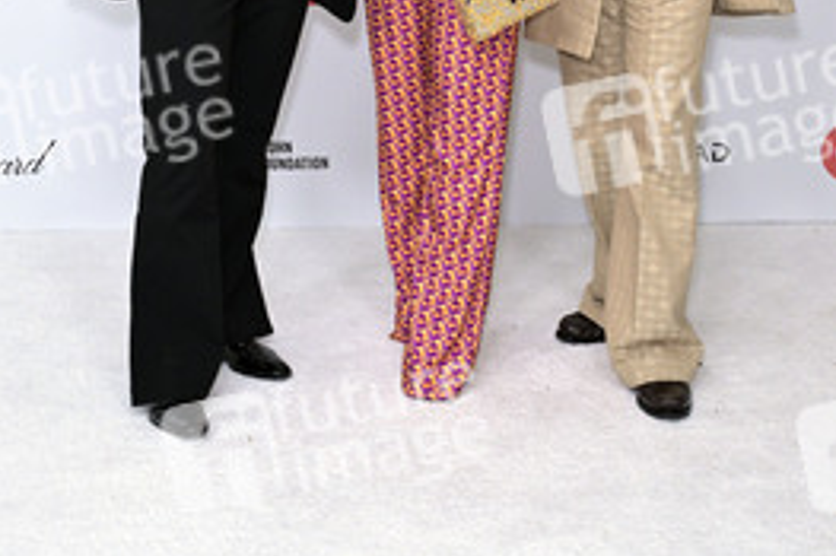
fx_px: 1833
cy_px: -38
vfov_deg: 16.8
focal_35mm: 79
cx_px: 416
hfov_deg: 25.7
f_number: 5.6
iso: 2000
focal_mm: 52
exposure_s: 1/250
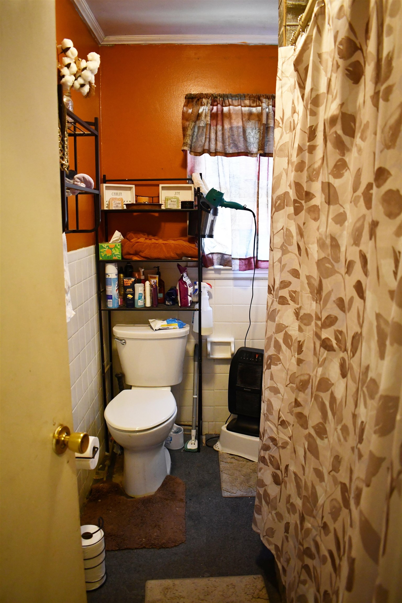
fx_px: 452
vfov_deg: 67.4
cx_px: 201
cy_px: 302
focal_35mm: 27
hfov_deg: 47.9
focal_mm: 18
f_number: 3.5
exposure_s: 1/125
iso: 2000
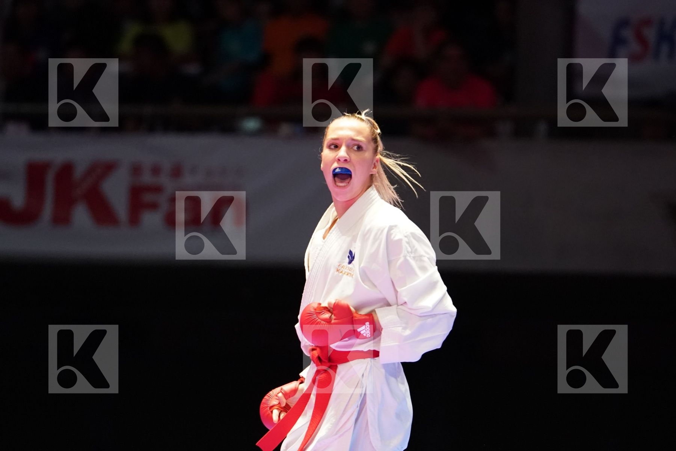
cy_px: 226
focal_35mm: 259
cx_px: 338
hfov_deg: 8.0
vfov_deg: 5.3
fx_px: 4863
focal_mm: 173
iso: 5000
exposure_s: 1/1000
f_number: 2.8
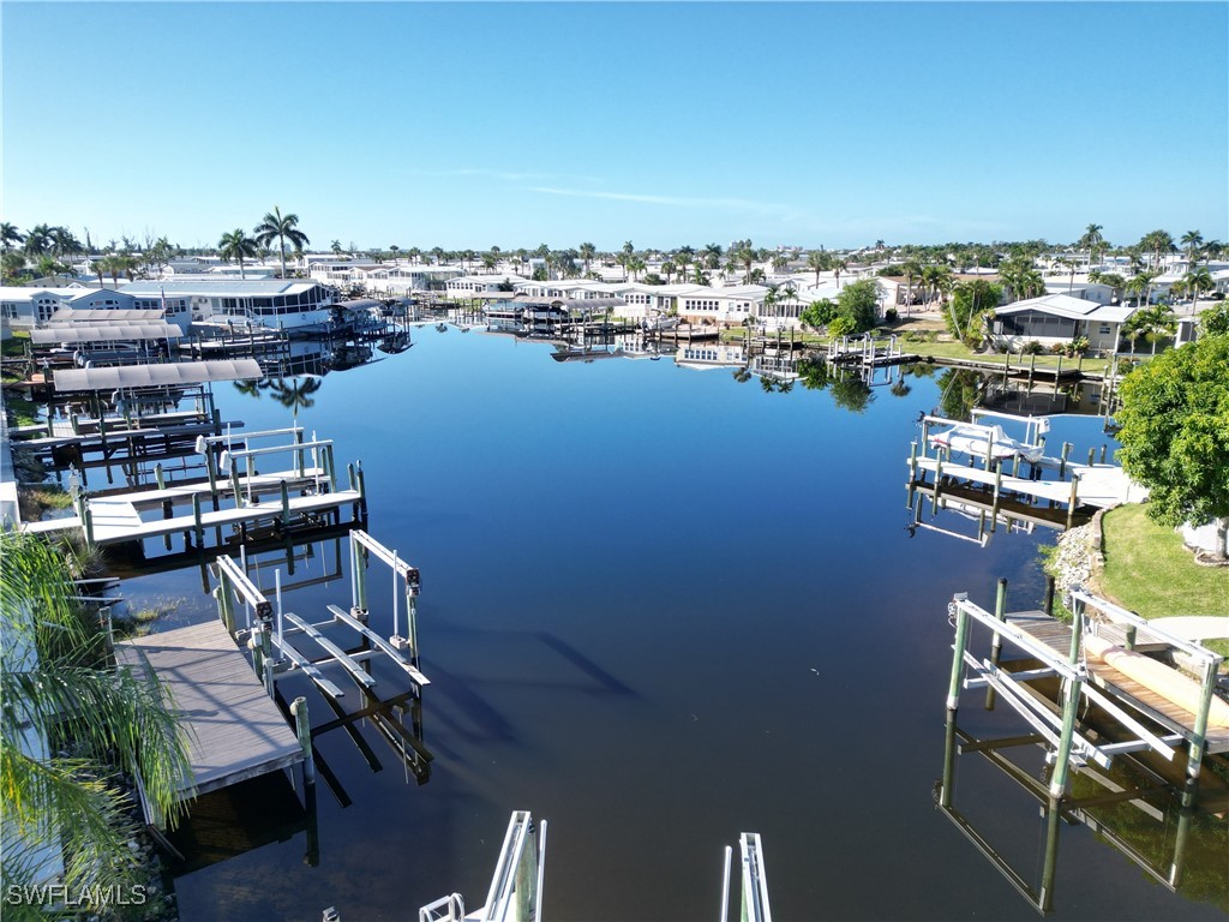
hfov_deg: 71.6
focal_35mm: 24
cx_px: 614
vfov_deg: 56.8
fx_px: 852
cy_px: 461
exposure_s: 1/1600
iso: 100
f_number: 1.7
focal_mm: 6.72
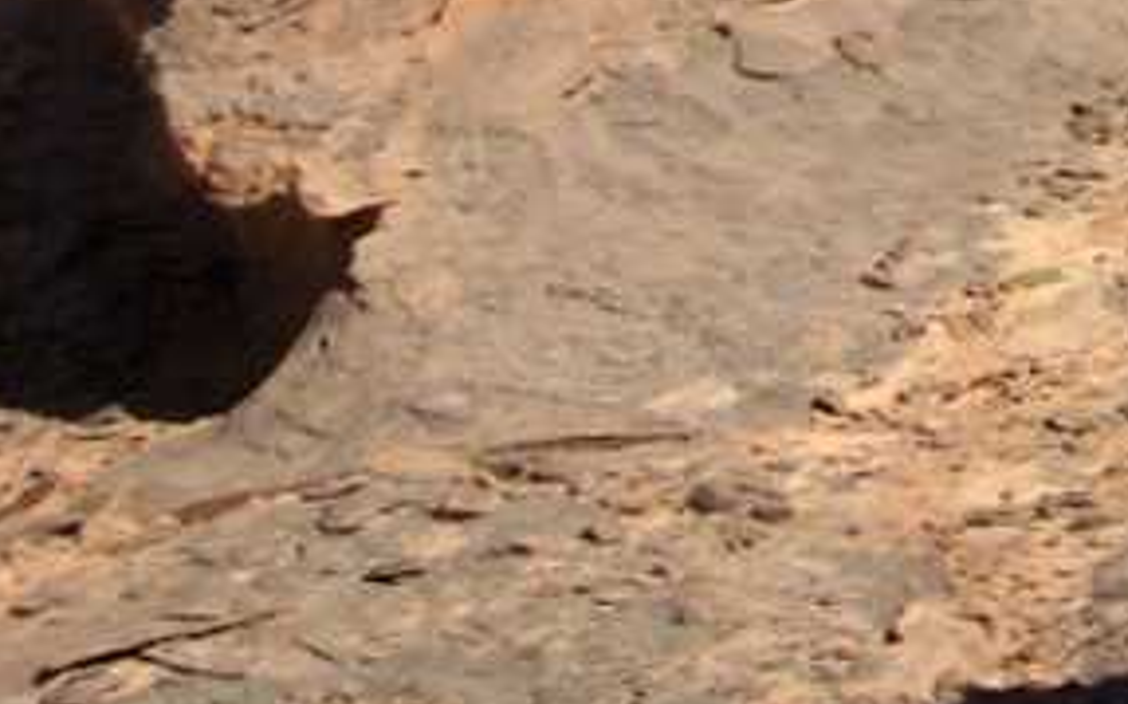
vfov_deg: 8.6
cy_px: -692
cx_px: 1484
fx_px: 4424
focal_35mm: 144
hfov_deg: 13.9
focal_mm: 8
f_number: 4.8
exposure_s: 1/730
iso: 100
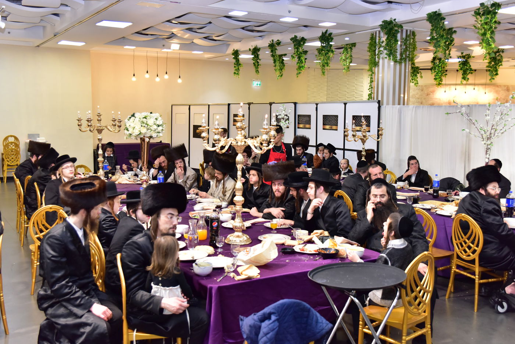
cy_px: 172
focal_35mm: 38
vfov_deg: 35.0
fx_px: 544
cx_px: 258
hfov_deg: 50.7
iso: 1600
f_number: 3.5
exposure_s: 1/250
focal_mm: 38
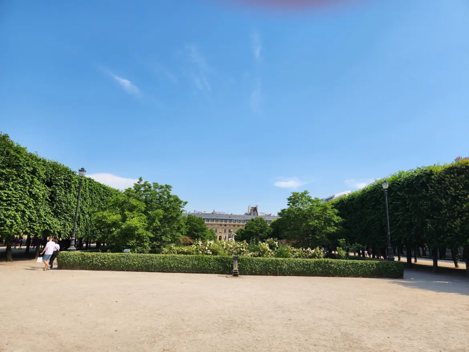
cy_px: 176
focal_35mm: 23
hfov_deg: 73.9
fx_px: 312
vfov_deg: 58.9
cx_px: 234
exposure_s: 1/1894
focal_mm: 5.4
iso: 20
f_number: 1.8
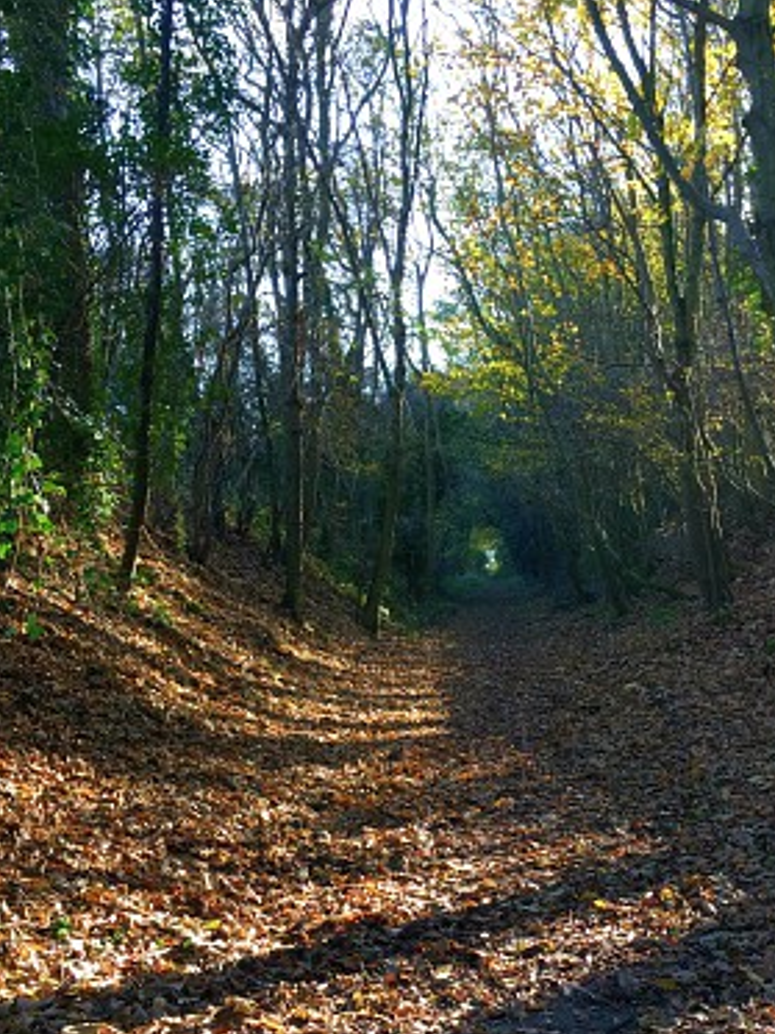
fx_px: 1164
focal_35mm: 39
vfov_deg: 47.3
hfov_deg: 36.7
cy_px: 667
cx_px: 443
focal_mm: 4.15
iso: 32
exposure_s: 1/100
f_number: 2.2
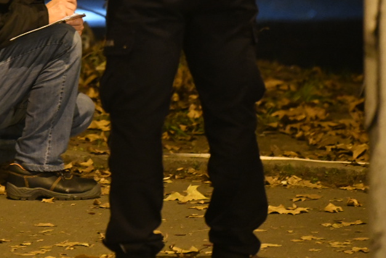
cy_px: -19
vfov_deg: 2.9
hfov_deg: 4.3
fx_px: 5125
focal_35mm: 478
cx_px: 41
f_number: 2.8
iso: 5000
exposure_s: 1/40
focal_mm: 185
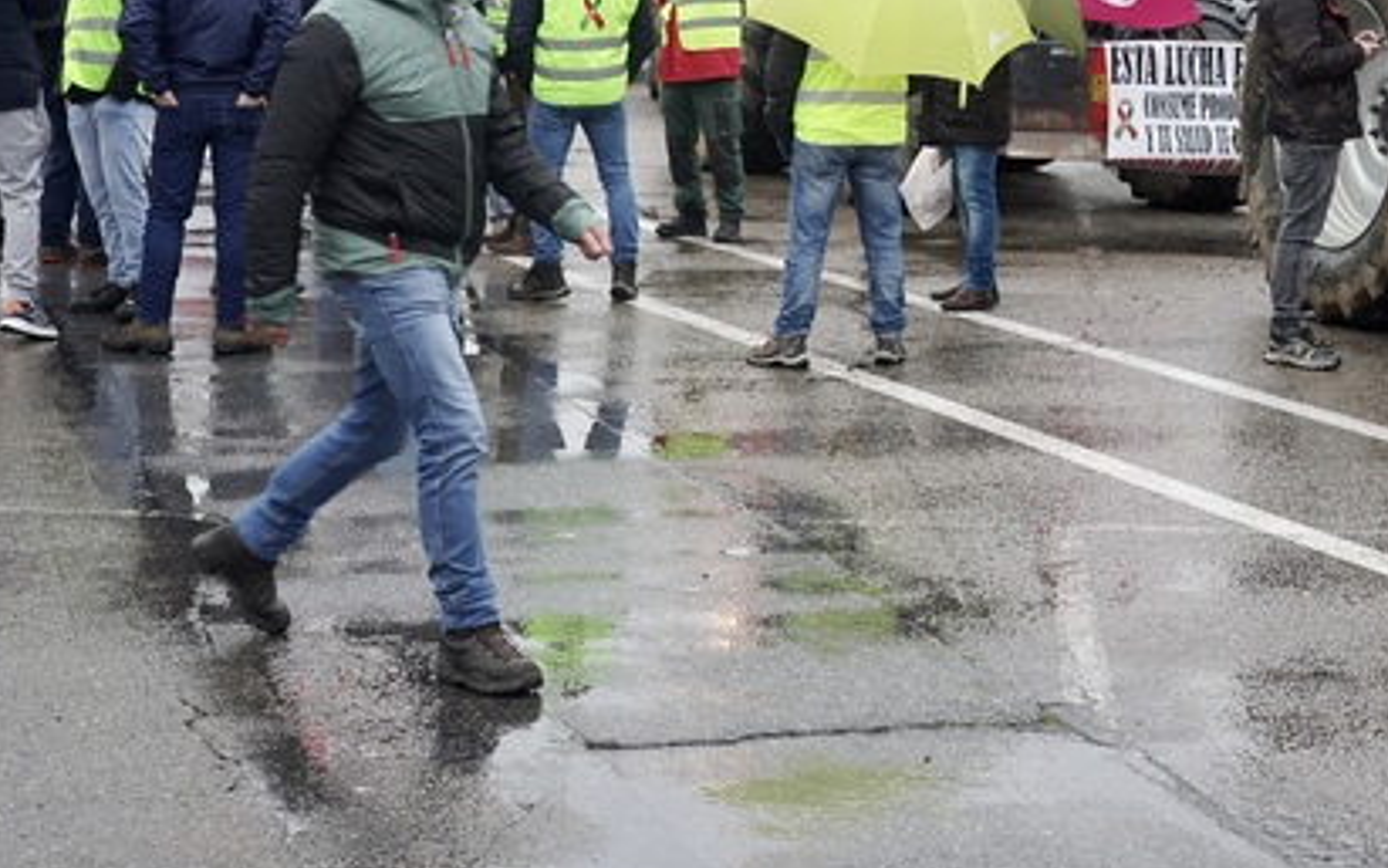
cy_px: 81
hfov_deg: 25.5
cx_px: 1067
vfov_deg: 16.1
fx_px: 3027
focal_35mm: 80
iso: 1600
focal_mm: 43
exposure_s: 1/125
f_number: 6.3
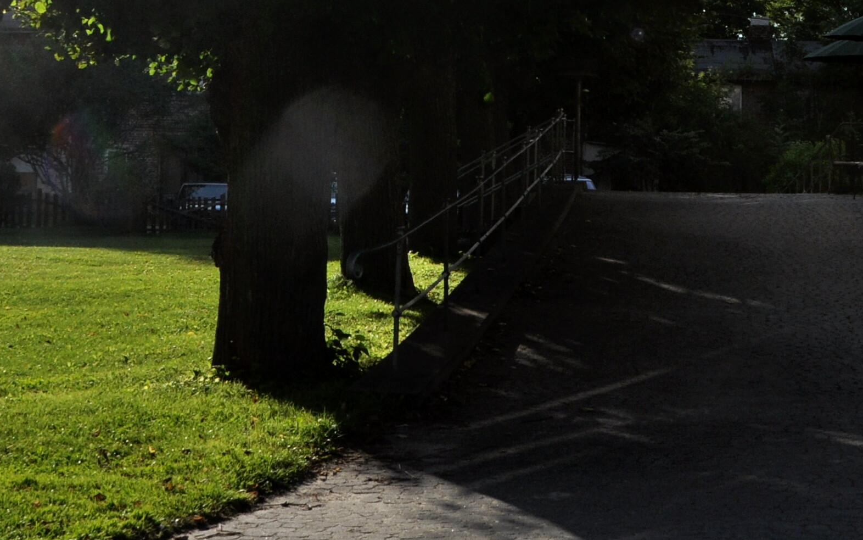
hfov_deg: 23.0
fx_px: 2117
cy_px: -40
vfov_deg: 14.2
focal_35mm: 90
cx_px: 563
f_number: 10
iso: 200
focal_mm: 22
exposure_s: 1/400
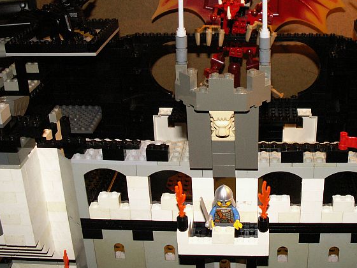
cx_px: 233
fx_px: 516
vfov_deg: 28.9
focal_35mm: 50
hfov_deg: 37.8
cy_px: 86
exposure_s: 1/40
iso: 160
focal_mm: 5.86
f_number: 2.8
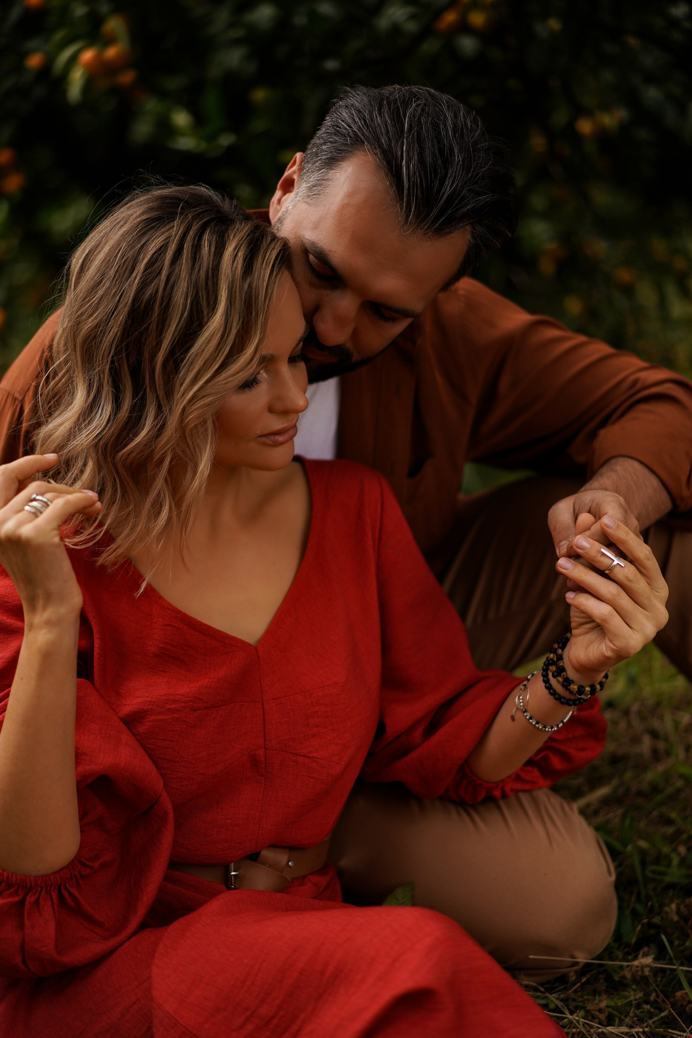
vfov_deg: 36.2
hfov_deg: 24.6
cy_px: 519
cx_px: 346
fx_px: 1586
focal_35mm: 55
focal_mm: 55
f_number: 1.8
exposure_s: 1/2000
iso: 250
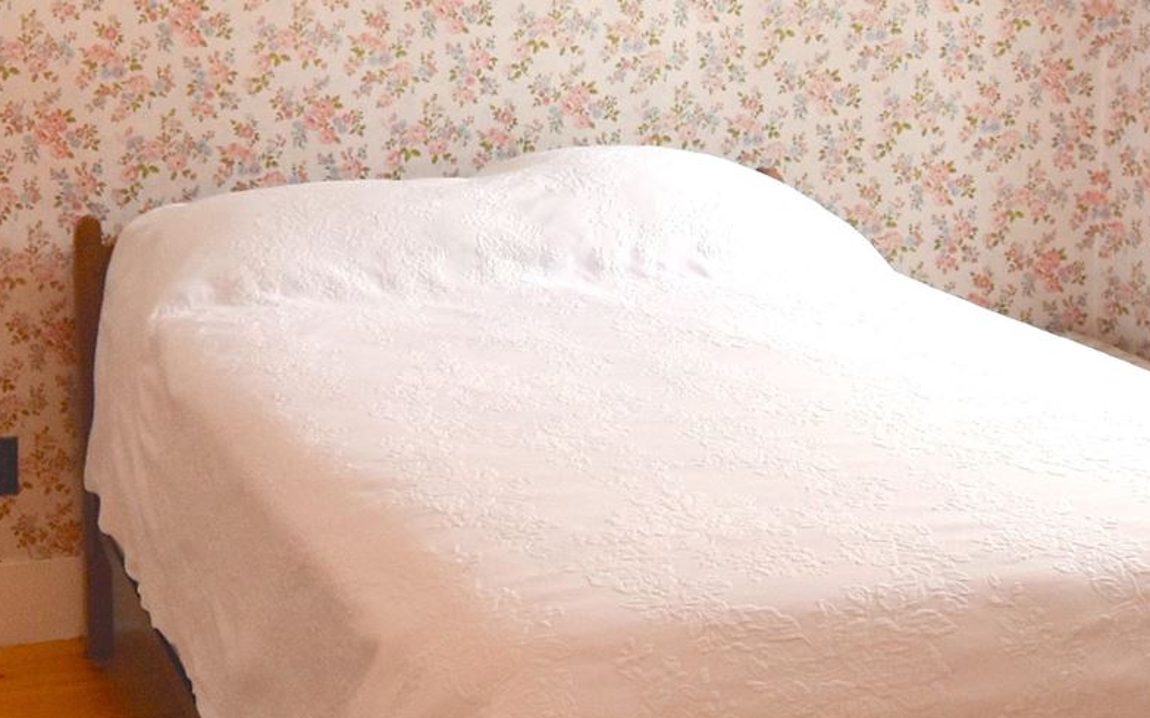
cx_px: 98
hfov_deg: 32.2
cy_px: 70
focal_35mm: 60
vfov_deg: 21.2
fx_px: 1880
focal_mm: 10
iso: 400
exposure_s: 1/125
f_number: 5.6
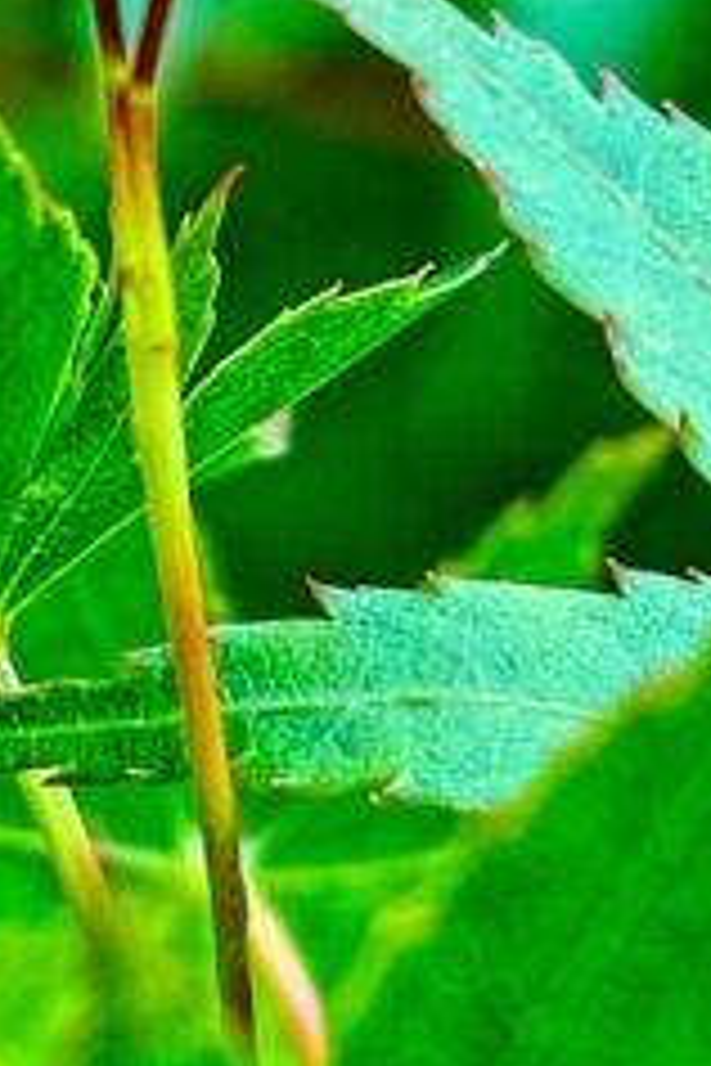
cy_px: -236
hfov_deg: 2.8
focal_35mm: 487
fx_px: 14426
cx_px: 63
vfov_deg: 4.2
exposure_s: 1/250
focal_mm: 30
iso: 100
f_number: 5
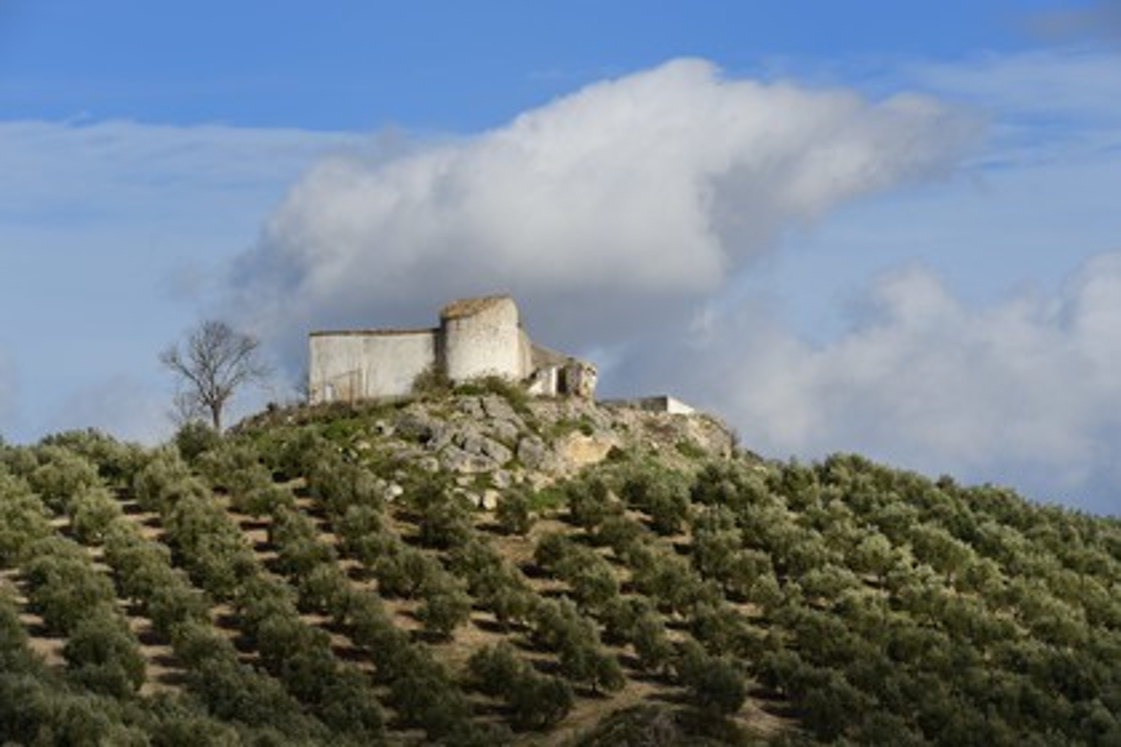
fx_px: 5293
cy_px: 374
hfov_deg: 12.1
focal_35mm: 170
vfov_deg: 8.1
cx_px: 560
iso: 200
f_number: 14
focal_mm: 170
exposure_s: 1/320
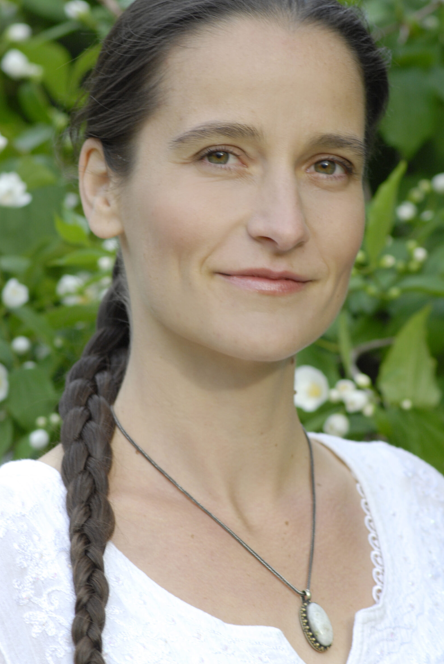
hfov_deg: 5.6
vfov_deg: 8.4
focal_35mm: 245
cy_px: 316
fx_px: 4519
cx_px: 214
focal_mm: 150
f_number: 6.3
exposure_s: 1/160
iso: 320
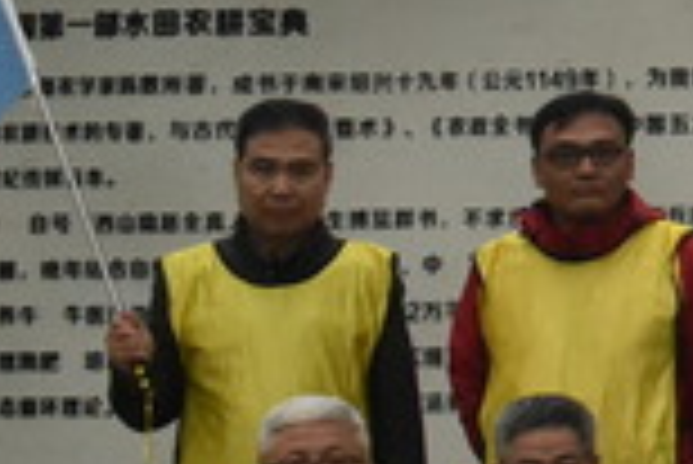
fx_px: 3372
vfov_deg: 7.8
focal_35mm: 175
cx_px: 1818
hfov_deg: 9.9
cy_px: 11
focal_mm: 18
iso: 1400
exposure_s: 1/500
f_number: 3.5
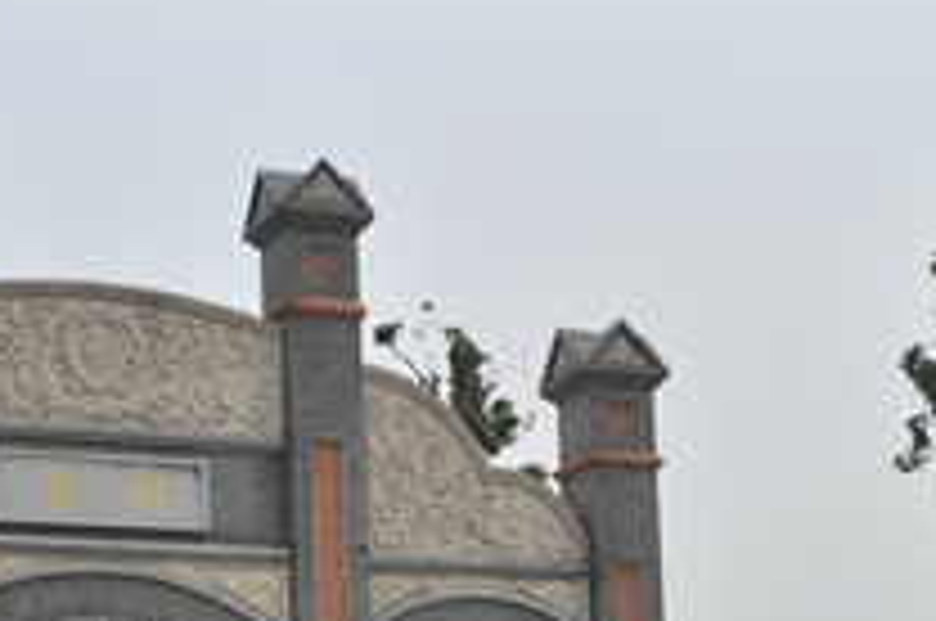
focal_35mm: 98
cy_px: 758
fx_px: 2544
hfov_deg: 20.8
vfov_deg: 13.5
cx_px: 428
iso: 200
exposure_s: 1/640
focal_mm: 34
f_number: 8
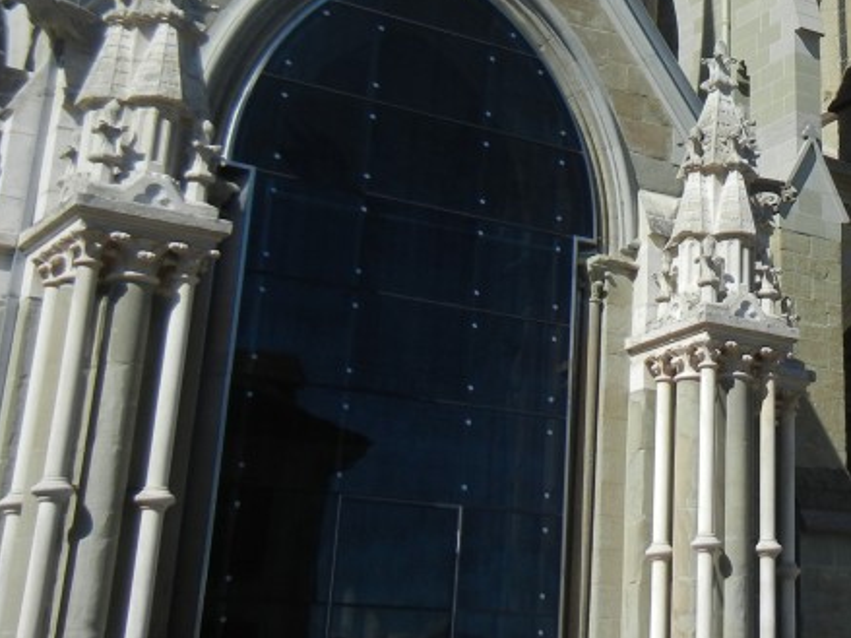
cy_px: 80
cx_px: 863
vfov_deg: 20.6
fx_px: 1720
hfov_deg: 26.2
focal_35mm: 70
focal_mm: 5.4
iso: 160
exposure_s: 1/570
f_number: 7
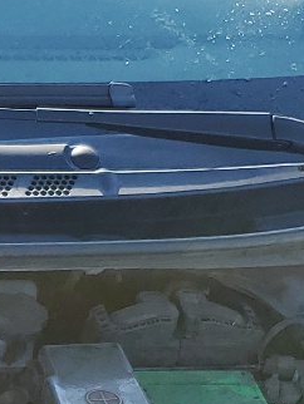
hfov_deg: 10.8
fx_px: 1509
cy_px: 491
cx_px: -236
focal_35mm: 129
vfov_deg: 14.7
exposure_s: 1/714
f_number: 1.5
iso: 50
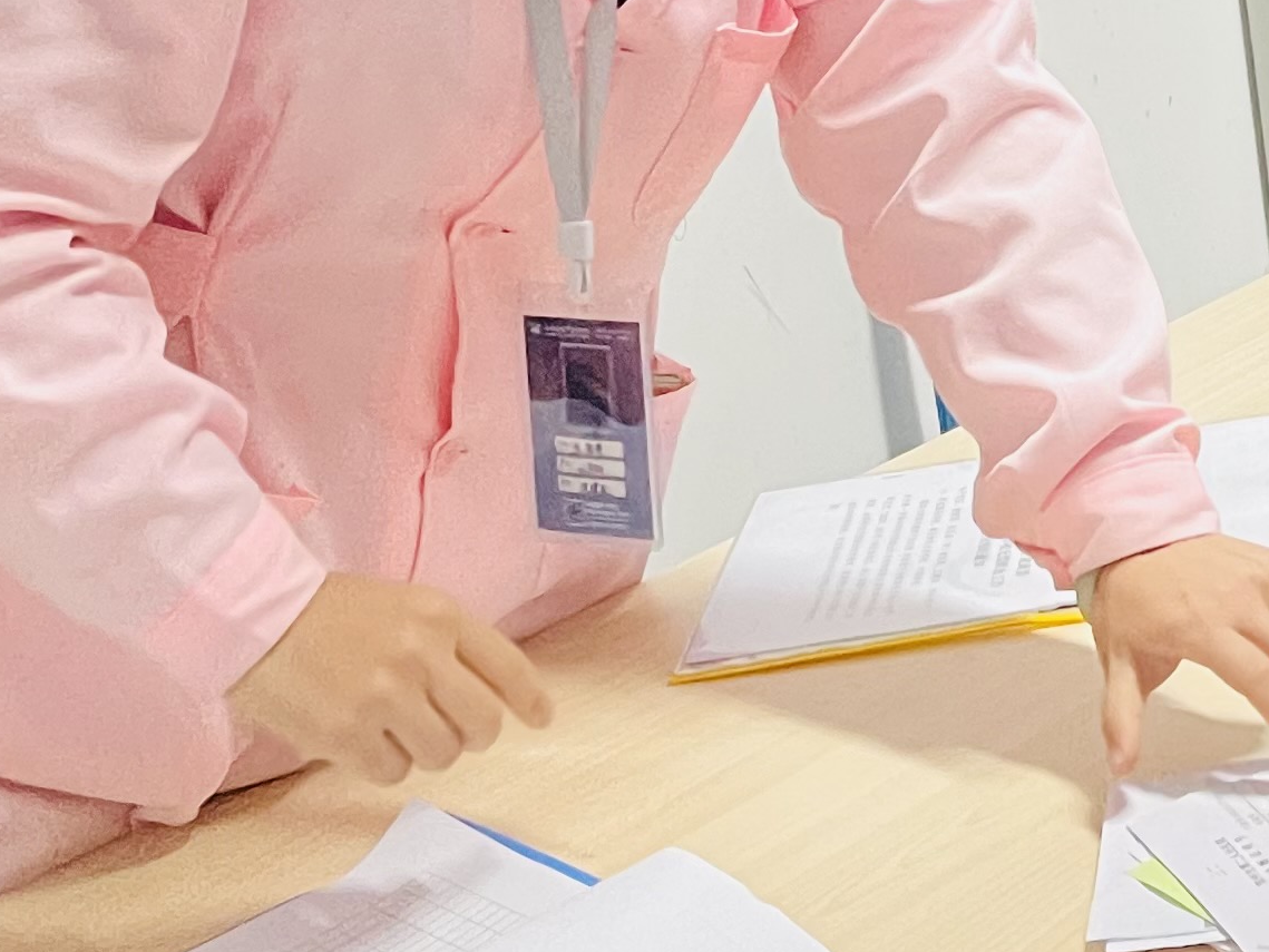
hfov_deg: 19.5
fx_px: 3374
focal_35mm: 92
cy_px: -478
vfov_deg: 14.9
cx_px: 1698
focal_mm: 5.1
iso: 320
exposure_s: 1/60
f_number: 1.6
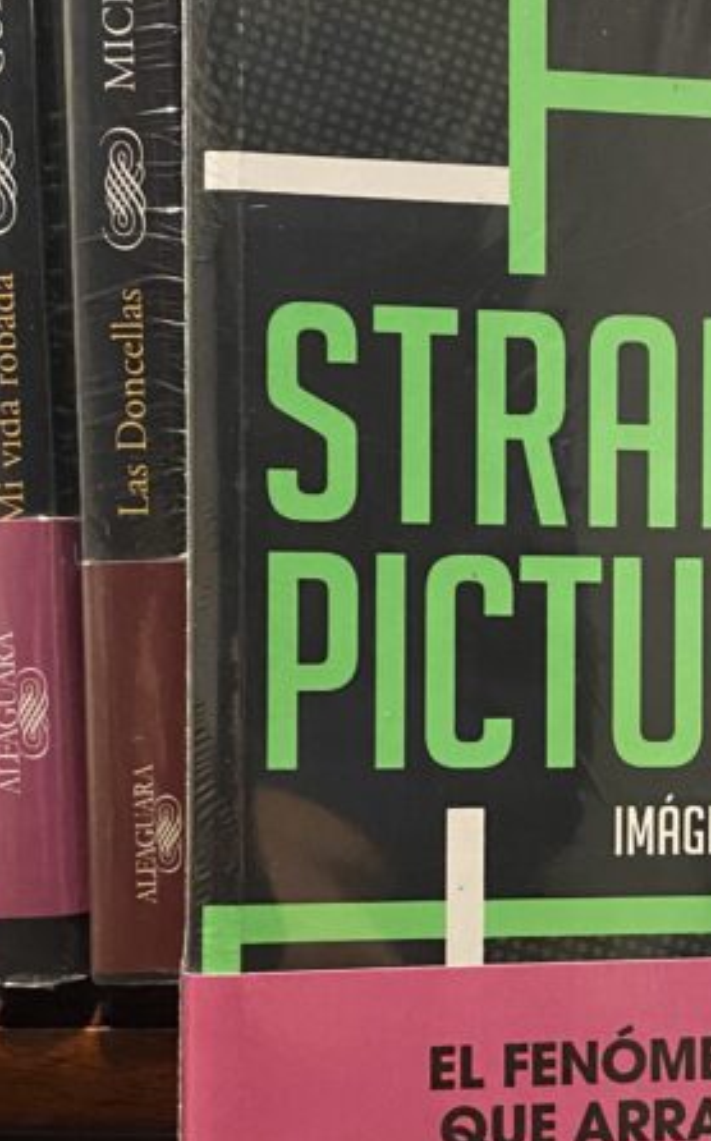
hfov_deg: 19.4
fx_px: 2050
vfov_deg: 31.0
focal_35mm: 66
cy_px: 692
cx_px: 627
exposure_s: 1/30
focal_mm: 4.25
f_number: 1.8
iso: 800
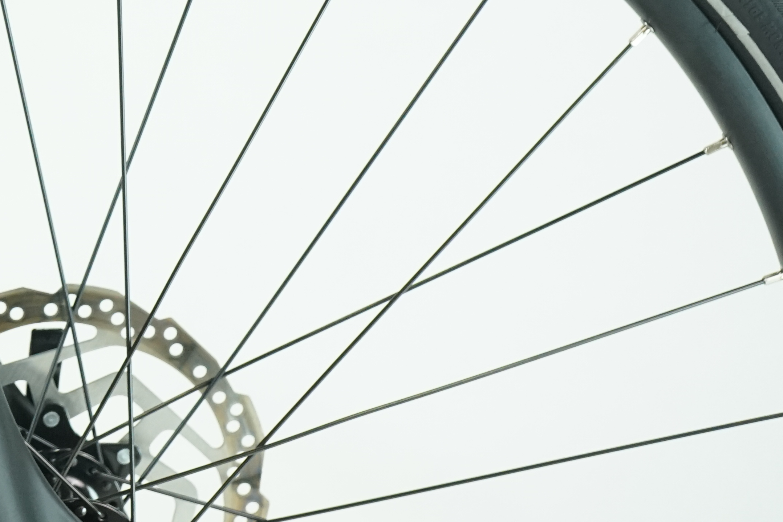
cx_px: -219
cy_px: -8
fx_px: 2784
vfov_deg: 10.6
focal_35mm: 128
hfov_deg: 15.3
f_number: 6.3
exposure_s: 1/200
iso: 2500
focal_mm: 46
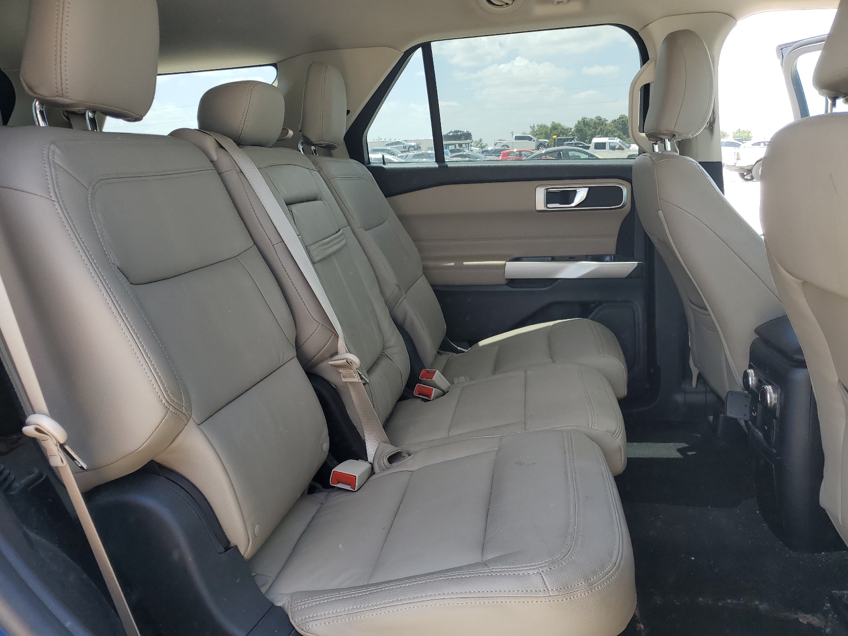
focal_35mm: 26
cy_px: 318
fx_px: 637
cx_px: 424
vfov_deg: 53.1
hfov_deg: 67.3
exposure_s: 1/370
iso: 50
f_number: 1.5
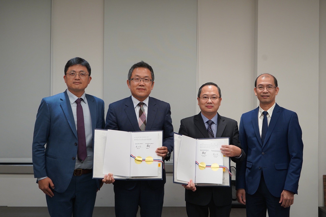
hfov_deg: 43.6
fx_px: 407
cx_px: 163
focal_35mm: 45
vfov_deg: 29.9
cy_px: 108
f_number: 4.5
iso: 800
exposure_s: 1/160
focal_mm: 45
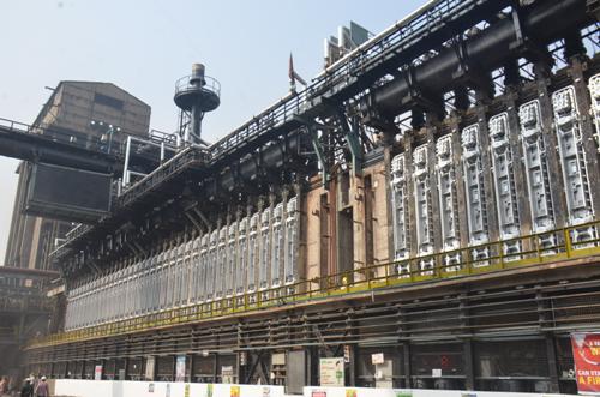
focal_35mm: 33
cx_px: 300
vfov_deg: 39.8
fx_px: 549
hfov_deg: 57.3
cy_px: 198
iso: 800
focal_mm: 22
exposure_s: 1/500
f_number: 11
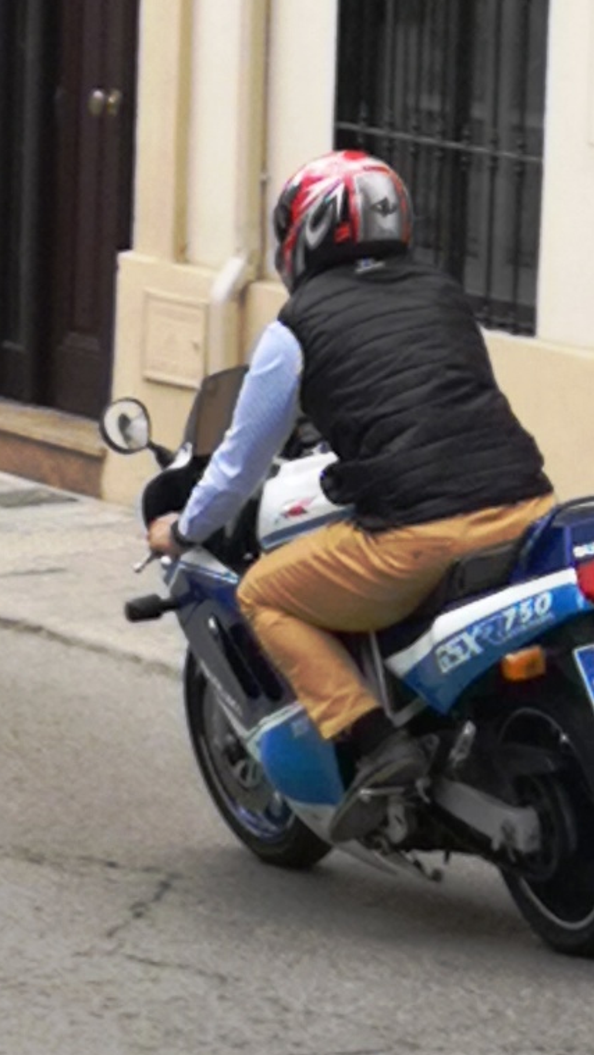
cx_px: 396
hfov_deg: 10.2
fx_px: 3332
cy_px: 539
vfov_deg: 18.0
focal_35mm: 119
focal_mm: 5.58
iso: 50
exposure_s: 1/297
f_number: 2.4
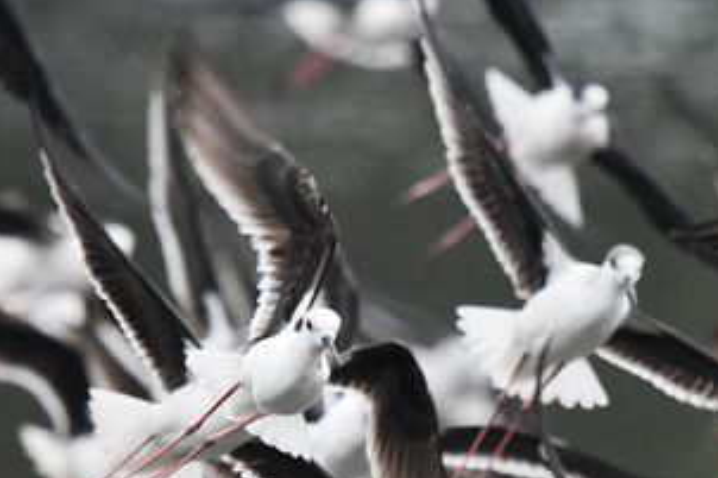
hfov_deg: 1.2
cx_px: 437
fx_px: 33308
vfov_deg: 0.8
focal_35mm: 1671
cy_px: 414
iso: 1600
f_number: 6.3
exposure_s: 1/1000
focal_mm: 420
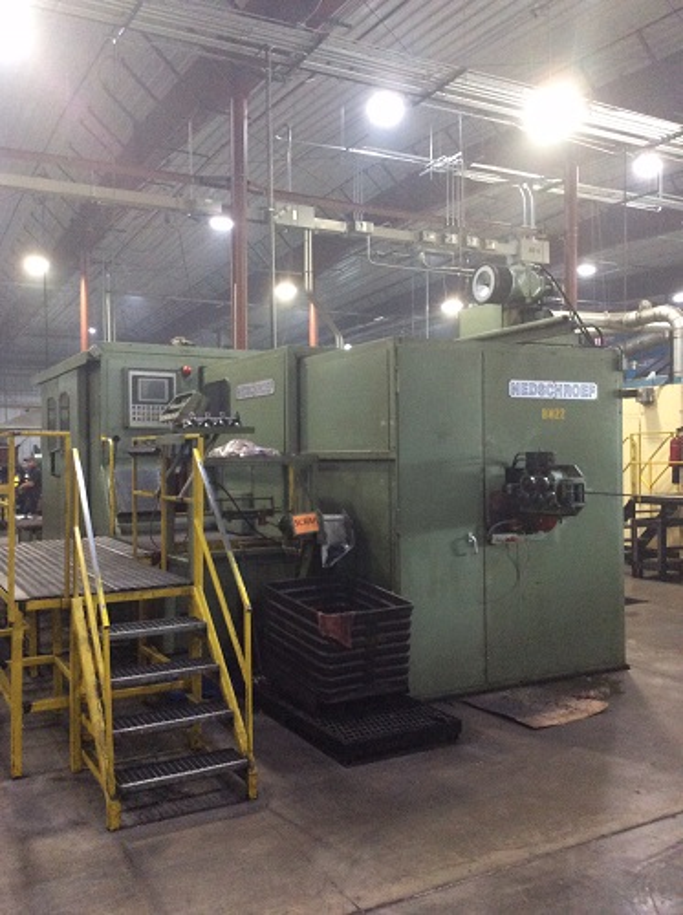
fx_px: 845
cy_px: 458
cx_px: 342
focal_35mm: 32
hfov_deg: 44.0
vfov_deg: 56.9
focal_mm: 3.3
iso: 250
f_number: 2.4
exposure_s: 1/24
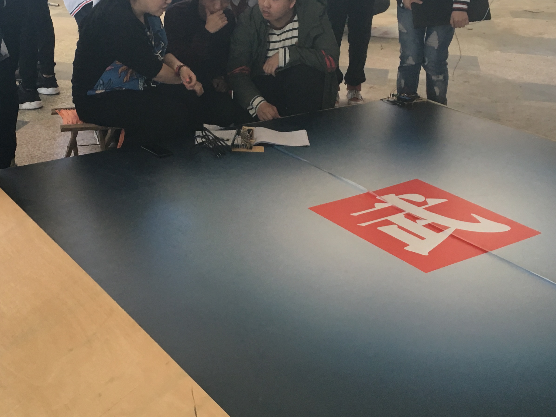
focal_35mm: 49
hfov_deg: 38.6
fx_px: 787
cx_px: 197
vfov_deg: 29.5
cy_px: 139
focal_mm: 4.15
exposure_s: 1/33
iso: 50
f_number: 2.2
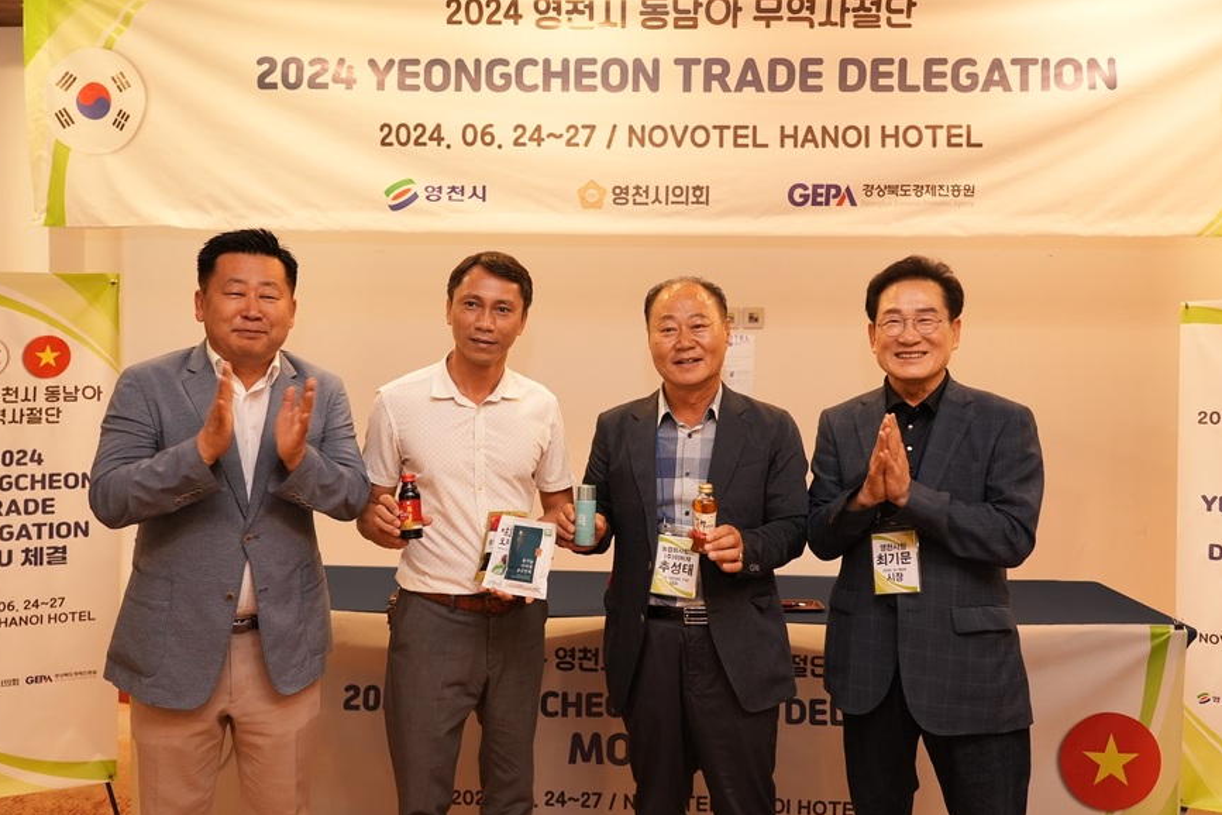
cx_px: 591
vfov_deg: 47.9
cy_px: 398
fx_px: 916
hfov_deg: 67.4
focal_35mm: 27
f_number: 4
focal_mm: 26
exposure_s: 1/100
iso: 2500
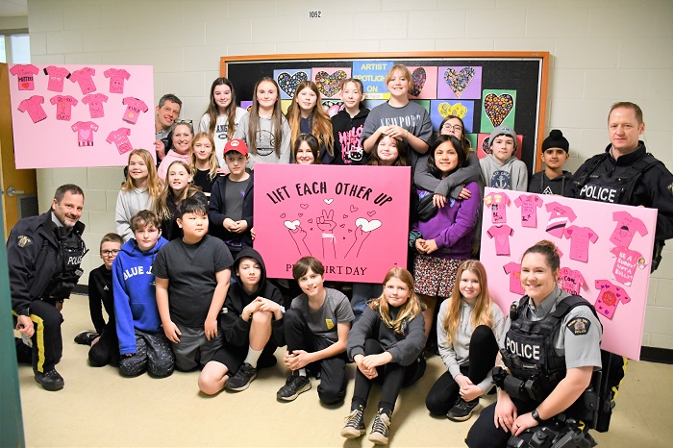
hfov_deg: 67.4
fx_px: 504
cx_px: 336
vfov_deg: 47.9
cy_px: 224
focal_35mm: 27
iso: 2800
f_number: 3.5
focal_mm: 18
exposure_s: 1/125
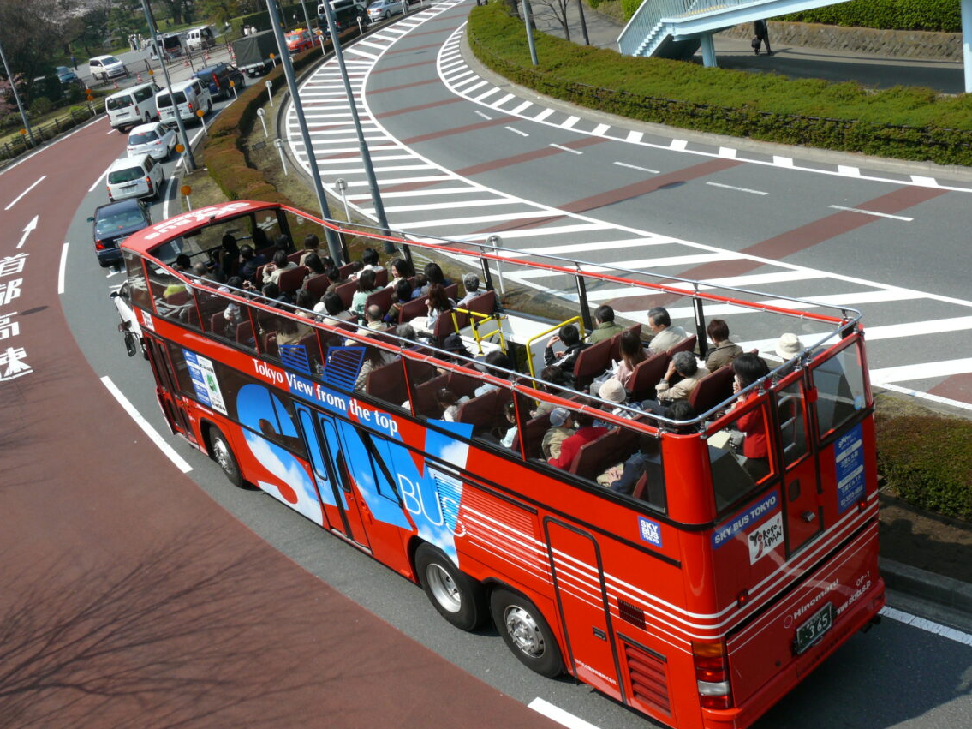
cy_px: 351
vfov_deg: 38.7
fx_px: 1039
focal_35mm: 37
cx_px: 489
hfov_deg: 50.1
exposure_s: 1/400
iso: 100
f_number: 5.6
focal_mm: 7.4
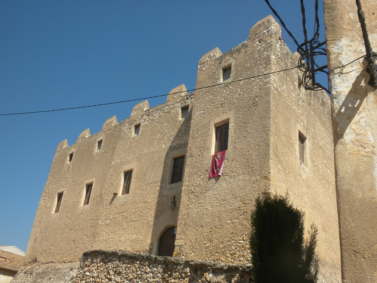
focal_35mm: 37
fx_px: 403
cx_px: 188
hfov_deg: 50.1
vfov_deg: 38.7
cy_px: 142
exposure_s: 1/113
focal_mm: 6.6
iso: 64
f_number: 10
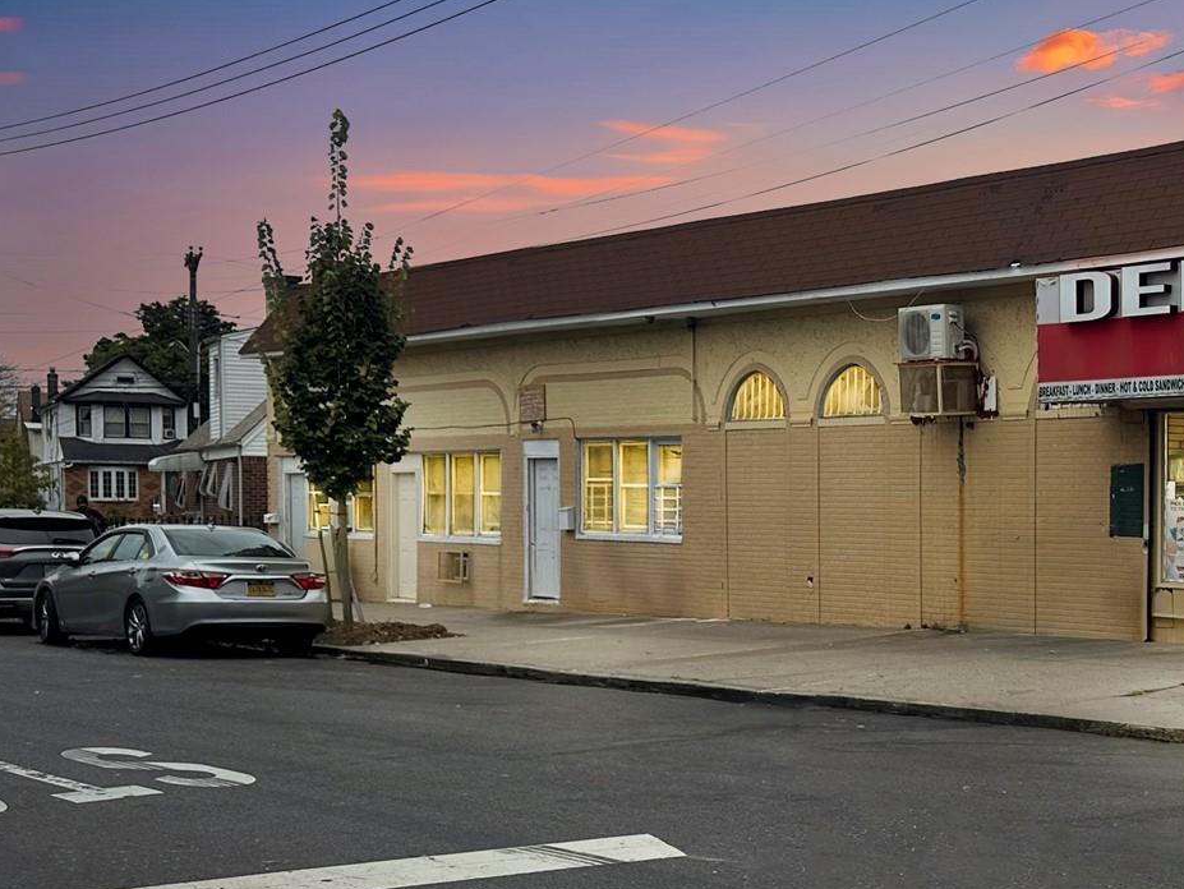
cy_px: 567
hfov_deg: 33.5
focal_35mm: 53
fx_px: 1814
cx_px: 1141
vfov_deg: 27.4
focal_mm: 6.86
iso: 80
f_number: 1.8
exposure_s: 1/2400
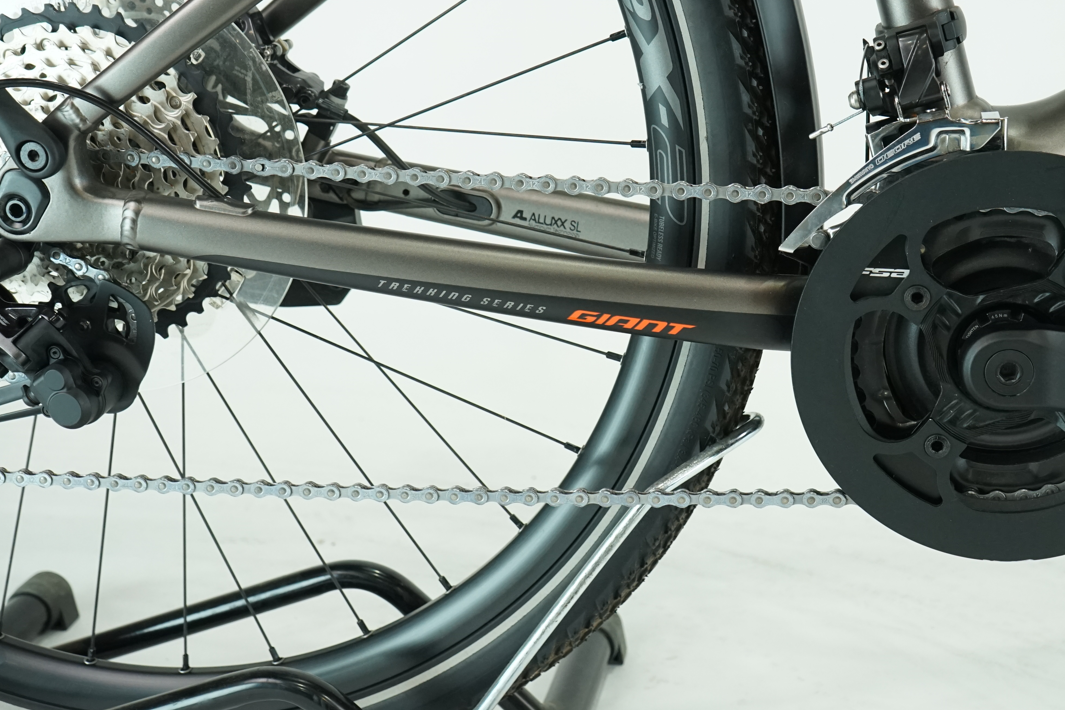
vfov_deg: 25.9
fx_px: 1538
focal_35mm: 52
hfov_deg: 37.9
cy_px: 269
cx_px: 668
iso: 1600
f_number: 5.6
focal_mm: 34
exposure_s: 1/200
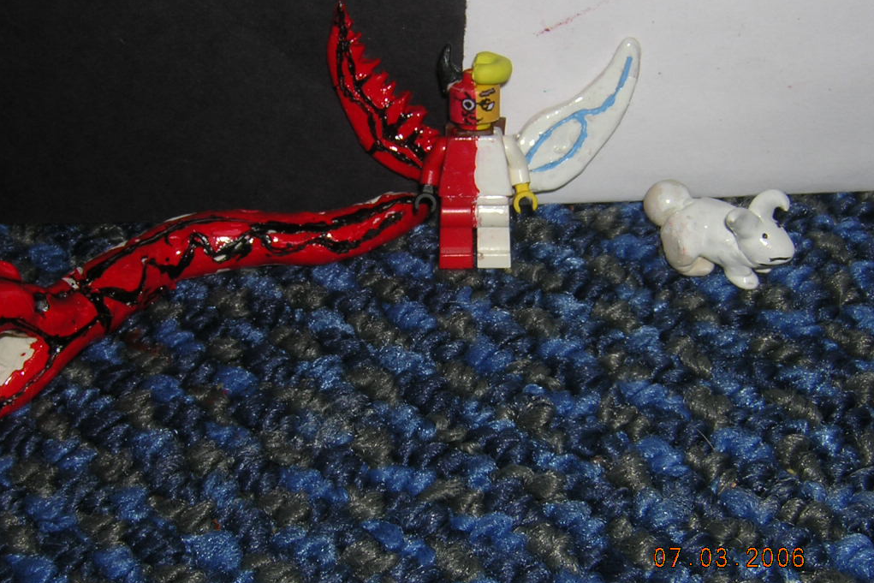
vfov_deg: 18.7
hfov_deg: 27.7
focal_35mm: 73
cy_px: 298
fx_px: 1772
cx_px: 437
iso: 100
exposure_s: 1/60.1
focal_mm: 9.1
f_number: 7.2
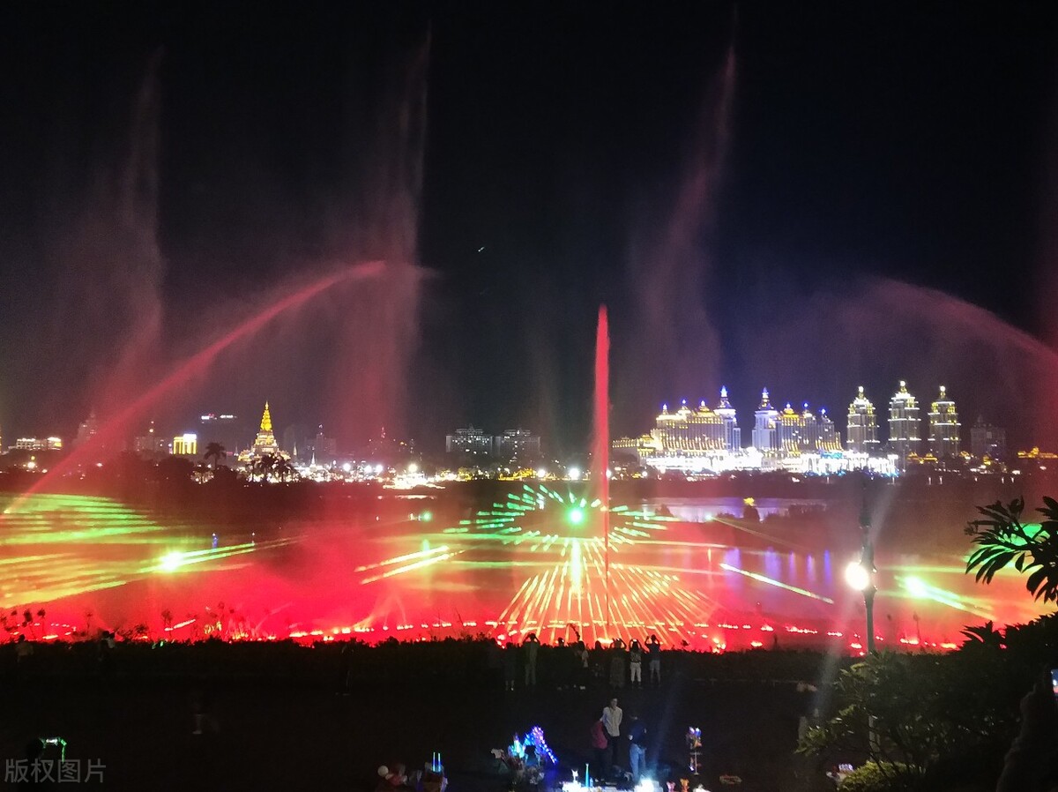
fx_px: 763
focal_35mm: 25
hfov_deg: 69.4
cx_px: 529
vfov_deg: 54.8
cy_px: 396
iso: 623
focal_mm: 4.32
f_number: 1.7
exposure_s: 1/10
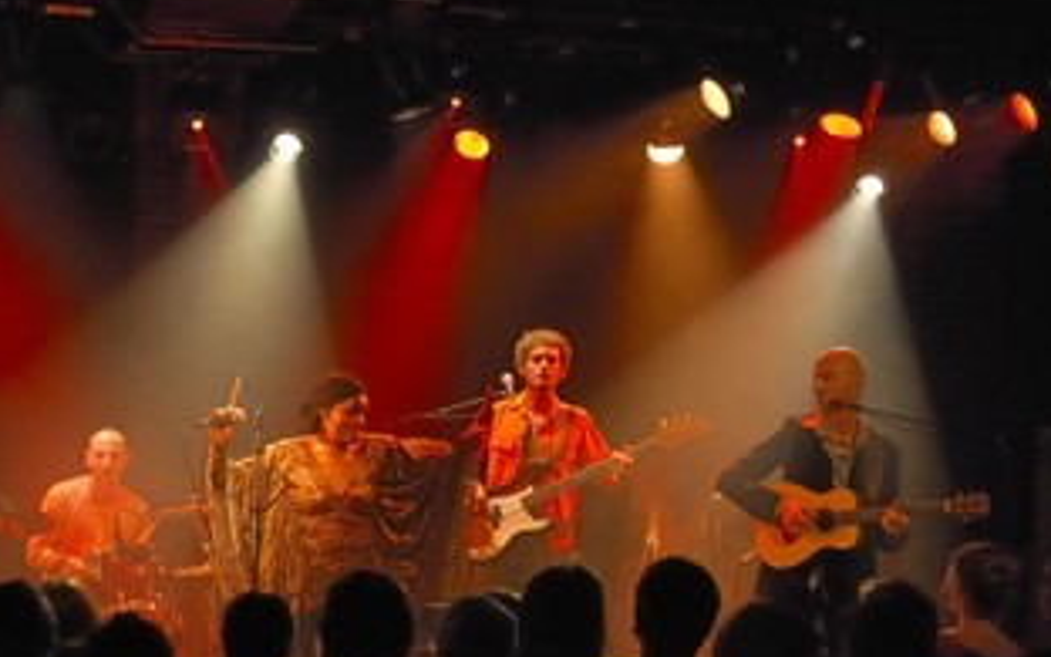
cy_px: 445
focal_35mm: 70
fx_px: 2005
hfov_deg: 29.2
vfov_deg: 18.5
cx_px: 377
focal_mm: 34
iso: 800
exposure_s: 1/180
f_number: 3.2
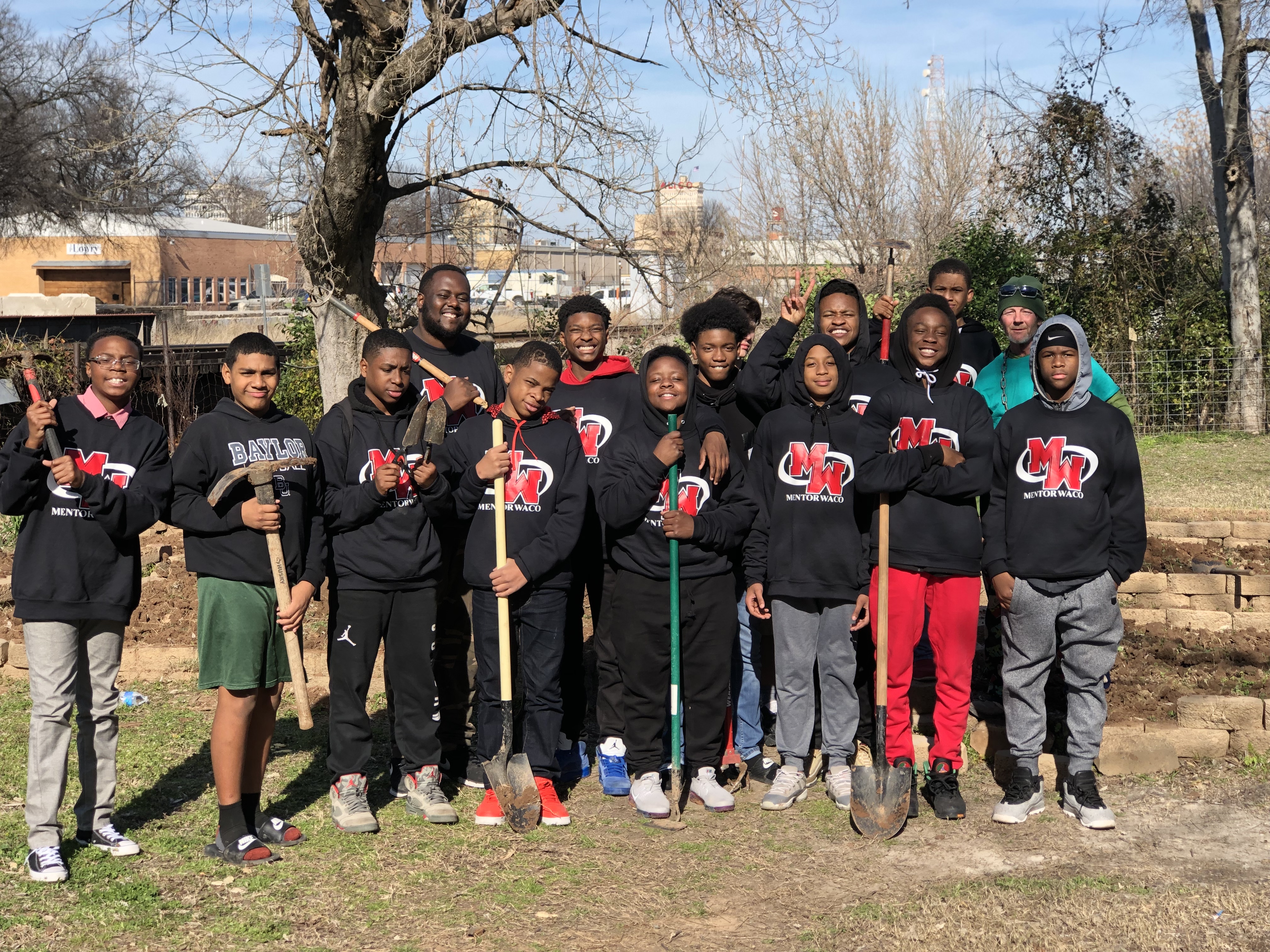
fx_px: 2091
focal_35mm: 57
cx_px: 635
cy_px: 476
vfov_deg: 25.7
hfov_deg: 33.8
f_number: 2.8
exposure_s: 1/430
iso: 20
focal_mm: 6.6
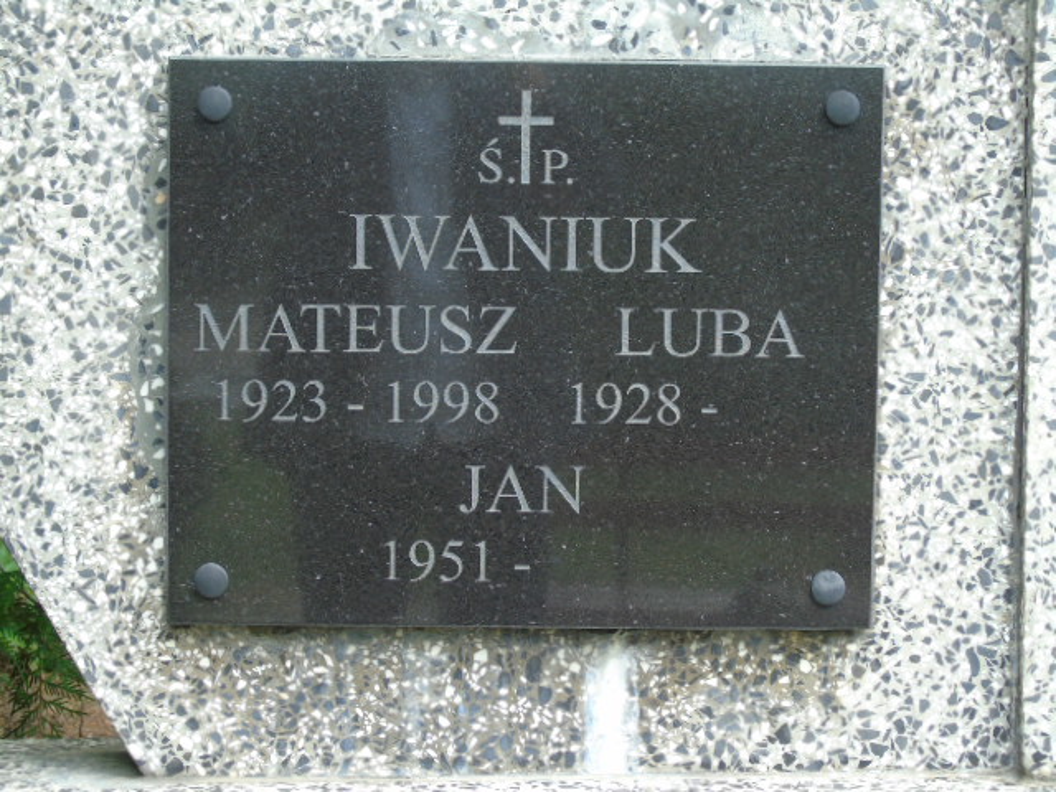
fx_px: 3295
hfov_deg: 18.2
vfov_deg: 13.7
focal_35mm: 108
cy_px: 396
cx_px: 528
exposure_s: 1/50
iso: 80
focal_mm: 19
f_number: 4.4
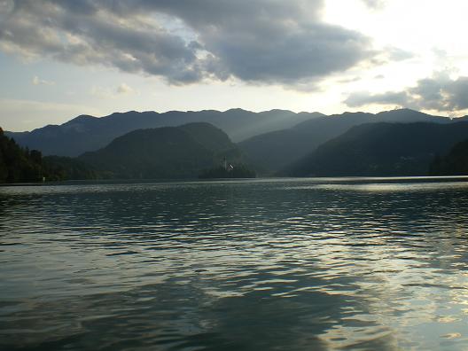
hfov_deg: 49.0
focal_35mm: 38
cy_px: 176
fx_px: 514
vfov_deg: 37.7
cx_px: 234
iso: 64
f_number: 4.6
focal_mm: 6.3
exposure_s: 1/400
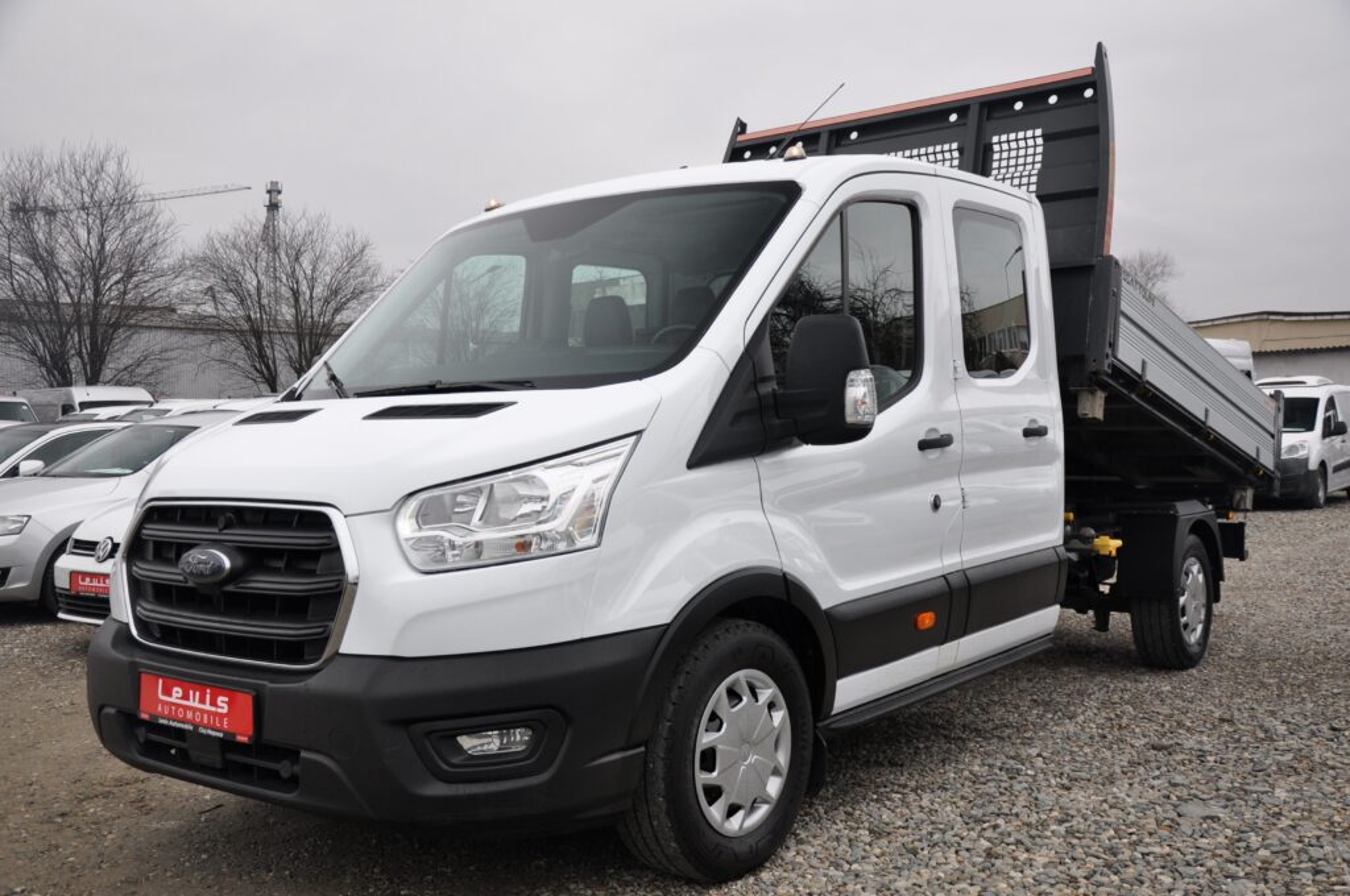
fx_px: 1348
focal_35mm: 36
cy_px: 448
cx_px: 675
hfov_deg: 53.2
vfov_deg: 36.8
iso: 500
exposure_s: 1/160
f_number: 6.3
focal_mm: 24
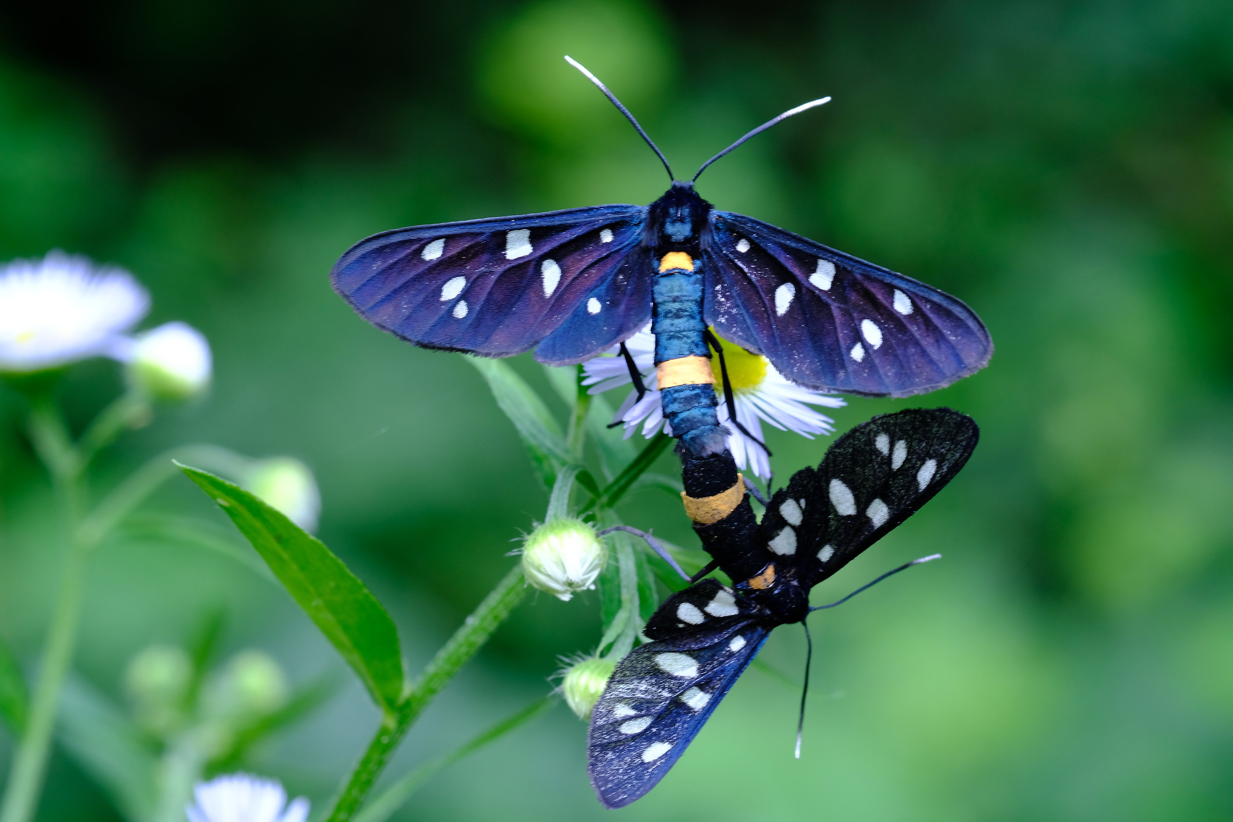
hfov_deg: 22.6
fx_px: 3082
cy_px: 411
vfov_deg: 15.2
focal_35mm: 90
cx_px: 616
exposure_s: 1/8
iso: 320
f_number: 8
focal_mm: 60
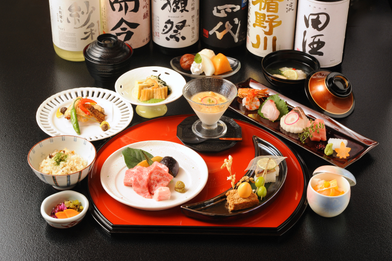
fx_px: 816
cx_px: 196
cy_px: 130
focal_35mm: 75
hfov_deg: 27.0
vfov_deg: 18.2
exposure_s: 1/200
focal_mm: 75
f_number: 13
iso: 640
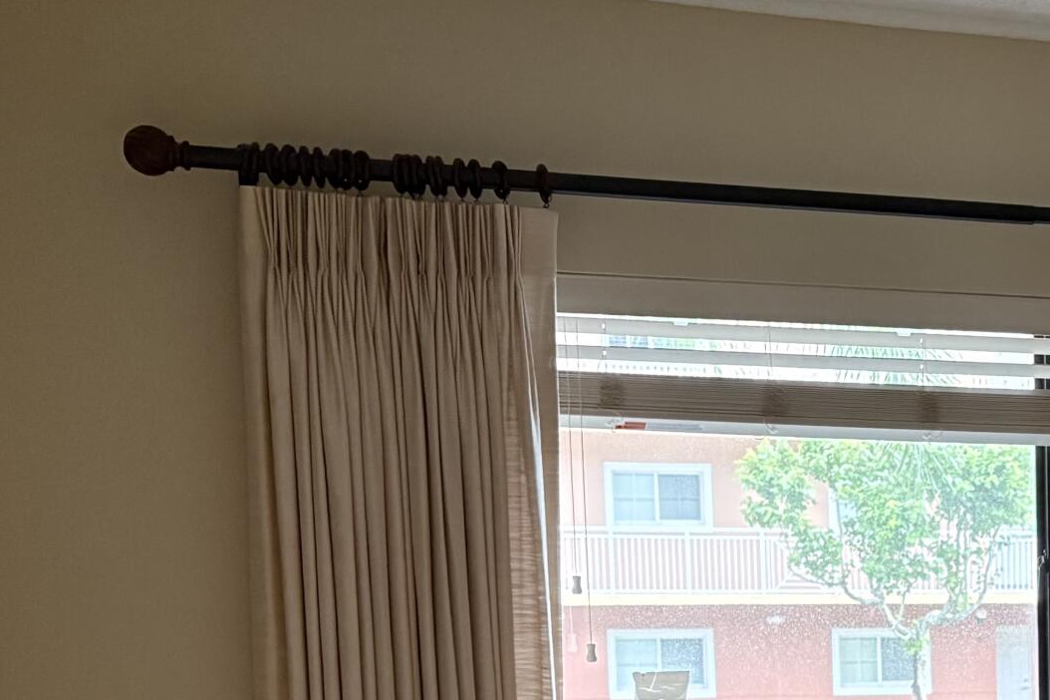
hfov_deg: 23.7
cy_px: 896
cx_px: 1310
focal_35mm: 77
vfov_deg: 16.8
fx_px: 2245
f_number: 1.6
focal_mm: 5.96
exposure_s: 1/60
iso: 320
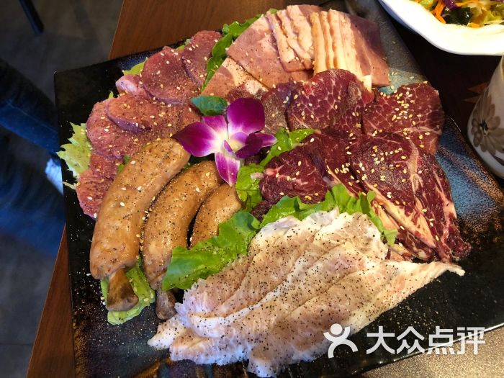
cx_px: 252
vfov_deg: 49.7
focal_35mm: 28
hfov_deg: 63.4
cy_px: 189
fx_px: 408
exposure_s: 1/7
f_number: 1.8
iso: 80
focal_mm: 3.99
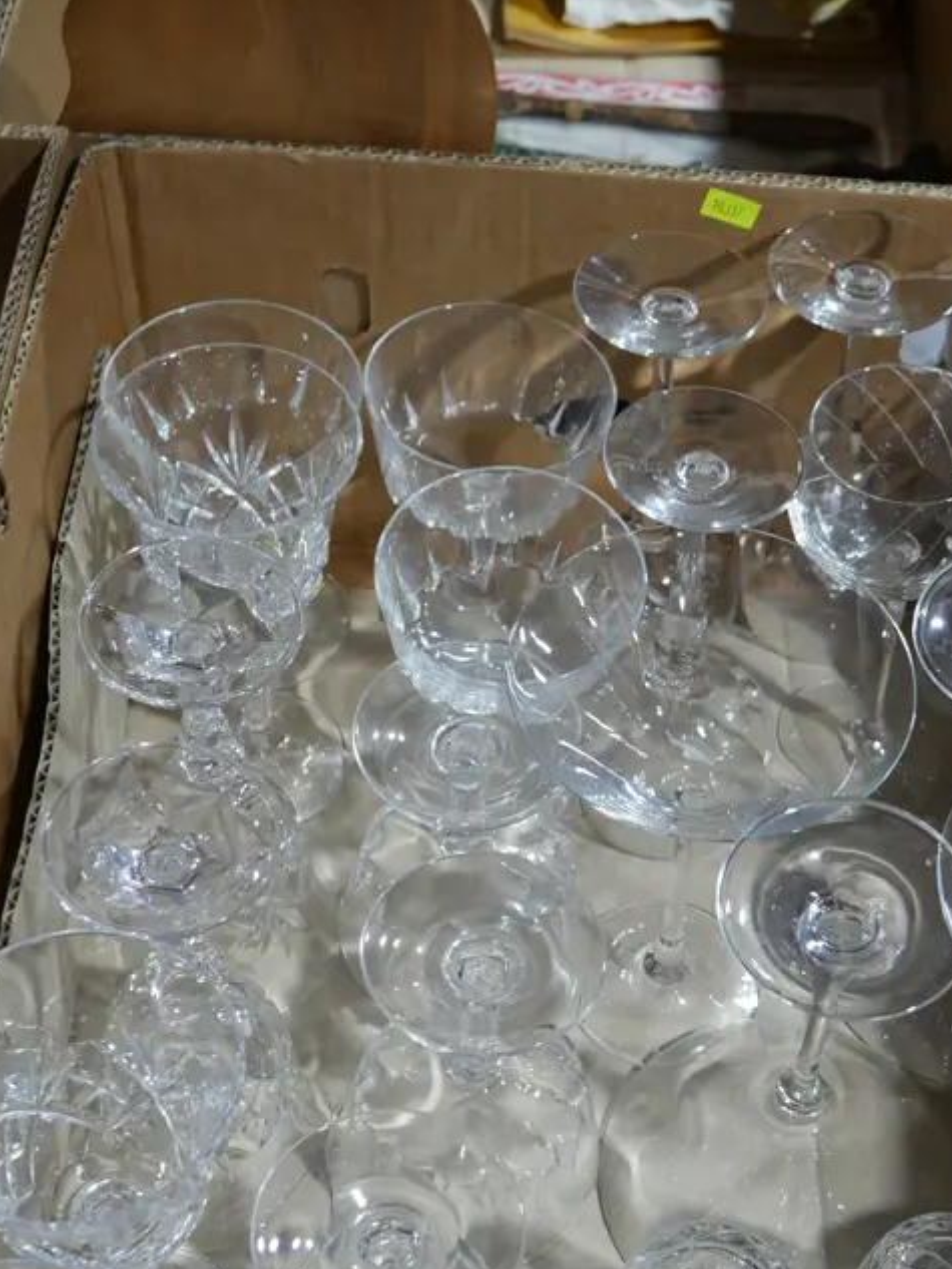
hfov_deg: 26.4
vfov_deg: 34.7
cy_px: 798
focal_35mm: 55
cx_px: 662
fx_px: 2016
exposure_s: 1/60
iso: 400
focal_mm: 17
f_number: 4
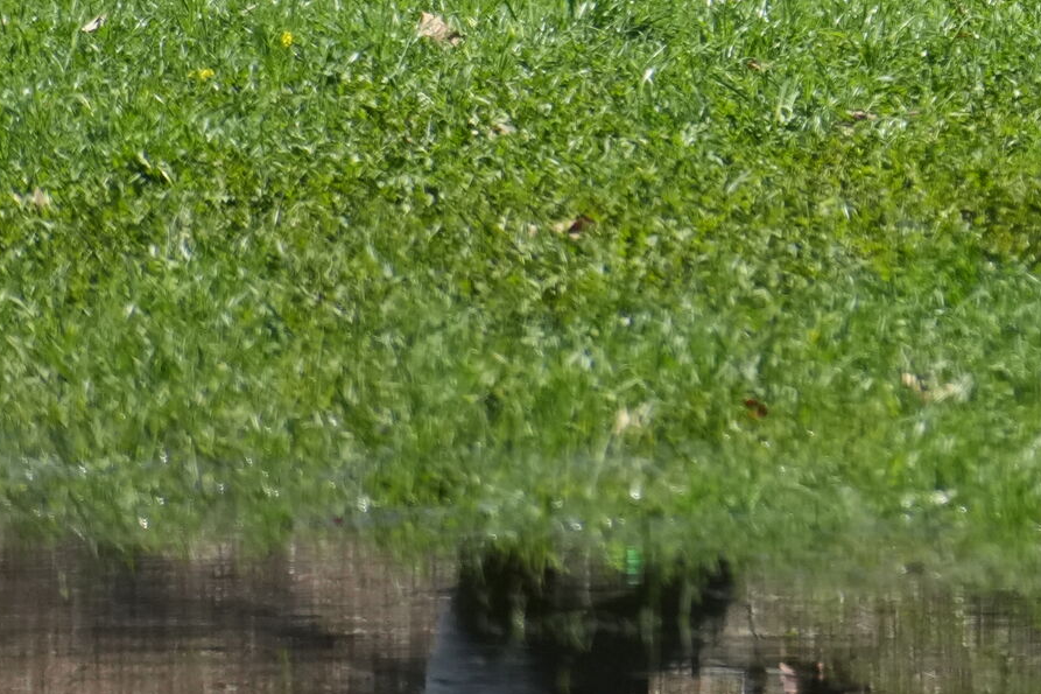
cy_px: -504
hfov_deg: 1.4
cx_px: 1251
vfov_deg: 0.9
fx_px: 41948
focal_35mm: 1451
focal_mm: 300
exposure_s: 1/2500
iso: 1250
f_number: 7.1
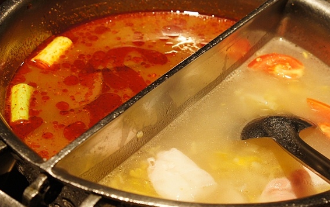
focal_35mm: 68
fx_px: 612
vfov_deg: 19.1
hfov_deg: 30.2
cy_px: 117
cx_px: 186
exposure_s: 1/50
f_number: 5
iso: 800
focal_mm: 28
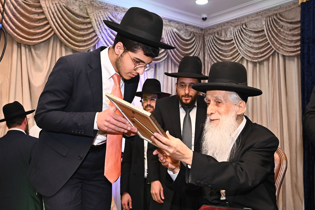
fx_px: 359
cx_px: 161
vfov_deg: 32.6
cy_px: 113
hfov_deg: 47.4
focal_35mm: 41
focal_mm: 36
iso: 2000
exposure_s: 1/200
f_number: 7.1
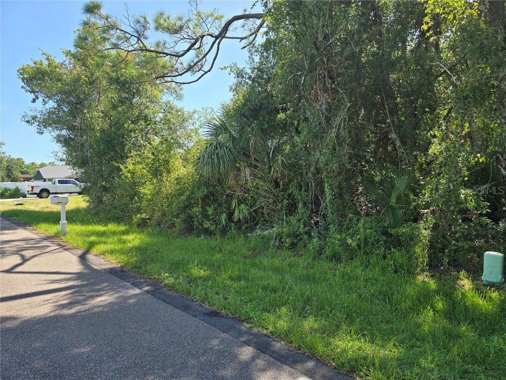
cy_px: 190
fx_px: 336
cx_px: 253
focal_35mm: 23
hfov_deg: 73.9
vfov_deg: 58.9
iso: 12
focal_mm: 6.3
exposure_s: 1/380
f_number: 1.7
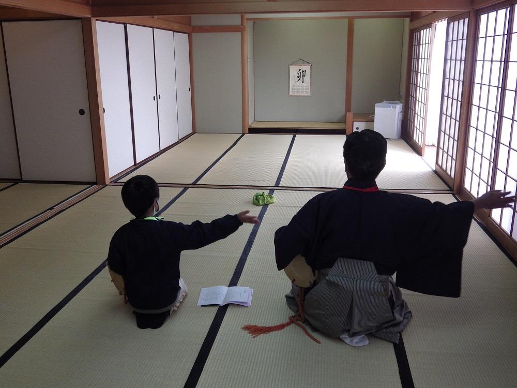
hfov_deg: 54.0
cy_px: 194
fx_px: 508
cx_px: 258
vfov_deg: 41.8
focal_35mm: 34
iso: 250
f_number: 3.4
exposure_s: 1/50
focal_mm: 6.2
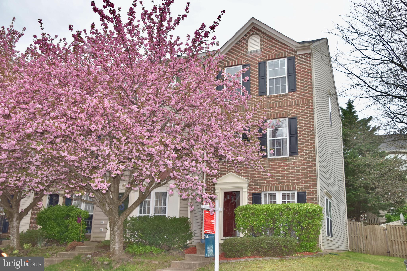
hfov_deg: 53.1
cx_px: 204
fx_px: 407
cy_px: 136
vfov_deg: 36.9
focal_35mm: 36
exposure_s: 1/160
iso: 250
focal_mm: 24
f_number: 6.3
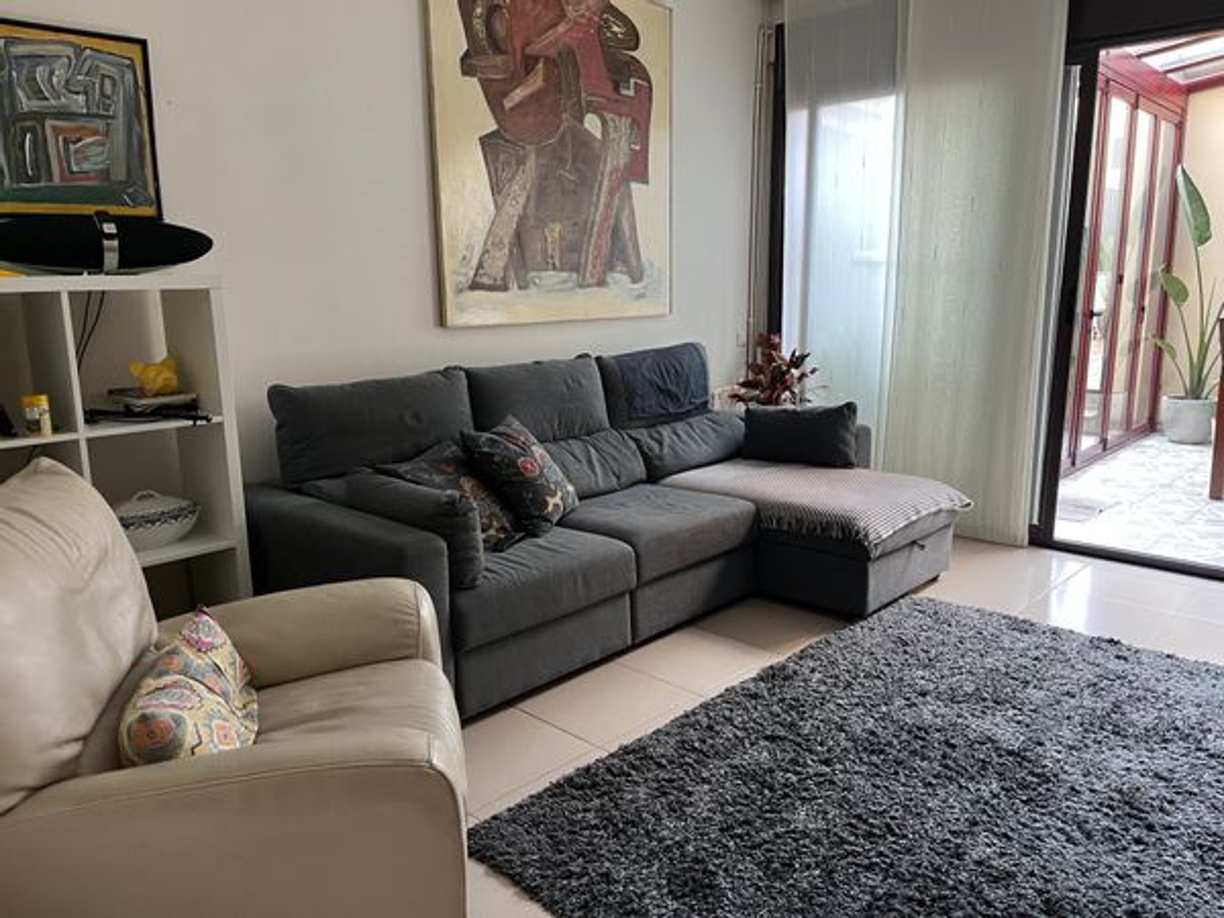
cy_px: 459
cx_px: 612
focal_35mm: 26
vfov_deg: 53.1
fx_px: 919
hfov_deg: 67.3
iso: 160
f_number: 1.6
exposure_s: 1/60
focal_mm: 5.1
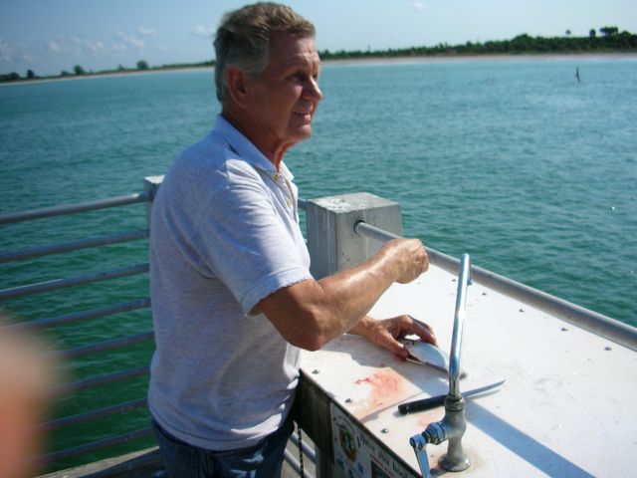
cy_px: 239
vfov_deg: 40.7
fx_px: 644
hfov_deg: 52.6
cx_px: 318
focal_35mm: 35
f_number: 8.5
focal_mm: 5.8
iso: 50
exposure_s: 1/160
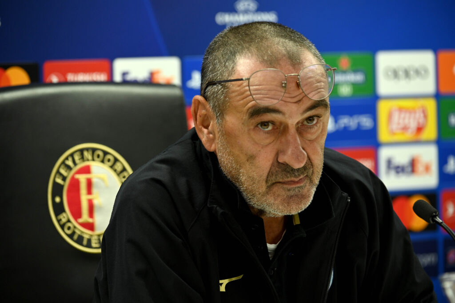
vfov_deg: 6.2
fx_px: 2778
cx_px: 228
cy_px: 152
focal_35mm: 220
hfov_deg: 9.4
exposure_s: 1/160
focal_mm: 220
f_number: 5
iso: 800
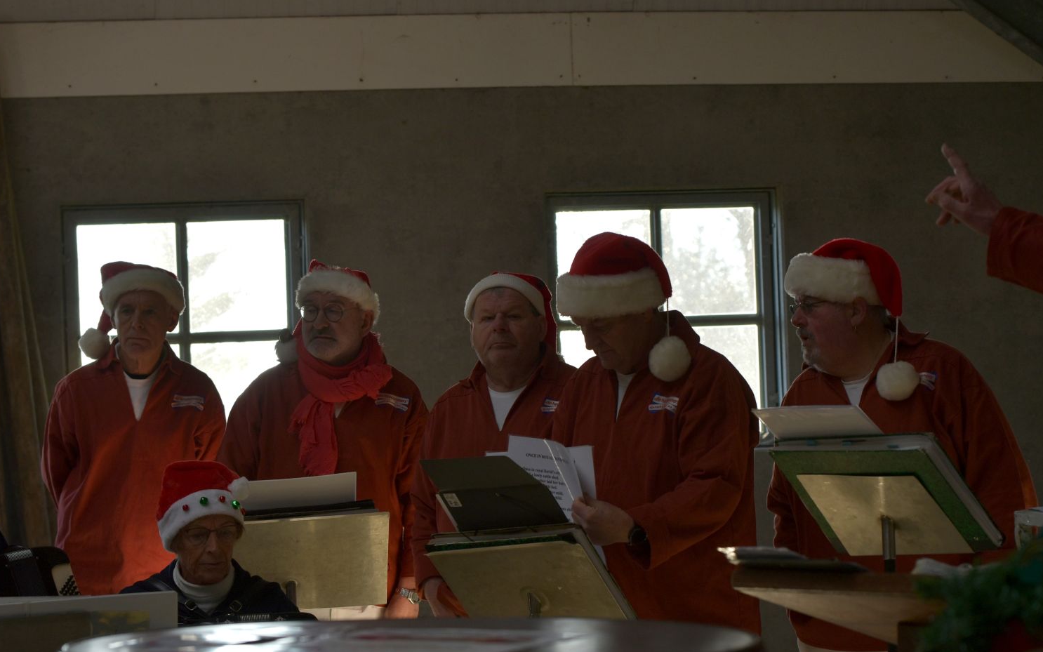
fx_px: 3070
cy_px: 349
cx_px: 519
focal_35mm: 108
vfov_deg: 12.1
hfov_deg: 19.3
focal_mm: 70
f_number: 4.5
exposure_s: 1/320
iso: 125
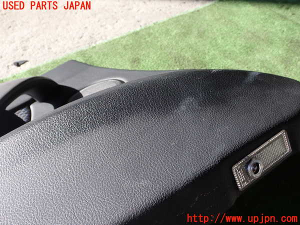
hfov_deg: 49.0
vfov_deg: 37.7
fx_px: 329
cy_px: 112
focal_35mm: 38
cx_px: 150
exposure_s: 1/160
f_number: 3.5
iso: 100
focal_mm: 6.83
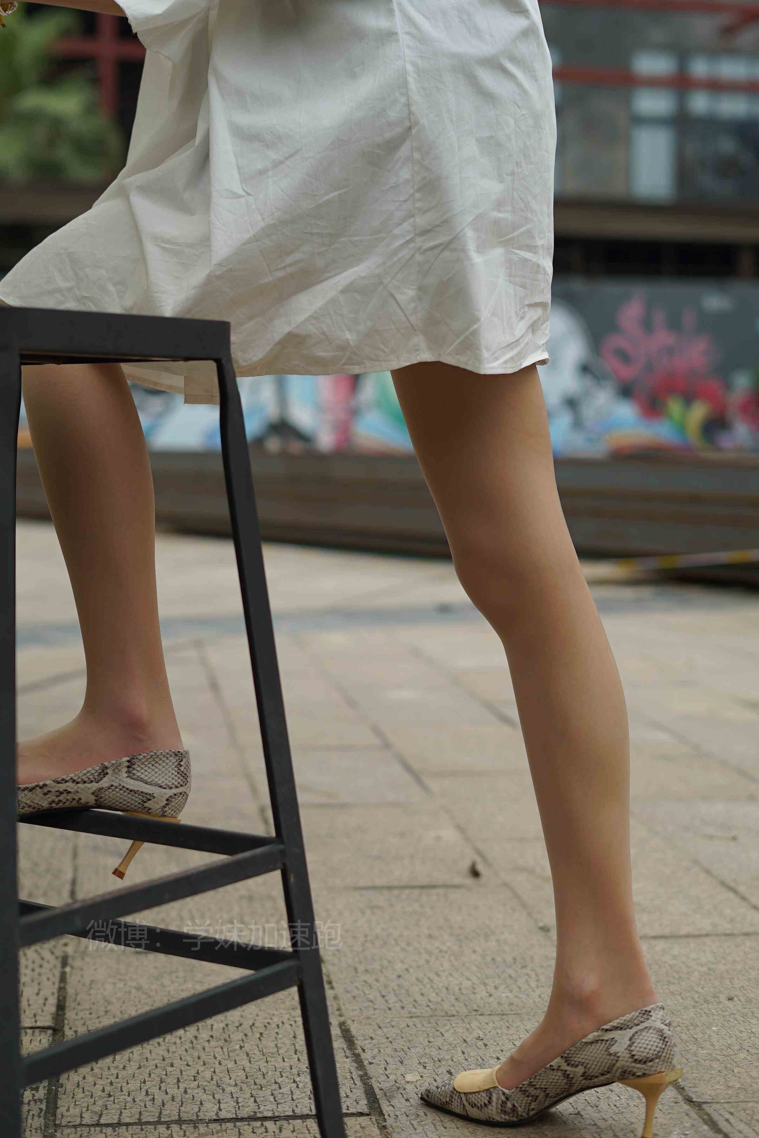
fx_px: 1866
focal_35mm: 59
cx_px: 325
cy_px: 497
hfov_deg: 23.0
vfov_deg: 33.9
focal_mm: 50
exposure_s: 1/1000
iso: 100
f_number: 2.8
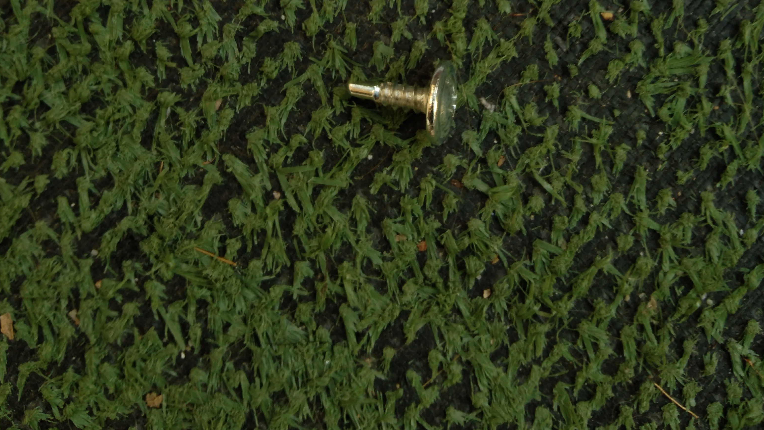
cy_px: -51
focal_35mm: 44
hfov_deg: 46.4
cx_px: 380
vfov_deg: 25.1
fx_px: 891
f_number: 2.2
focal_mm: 3.65
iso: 115
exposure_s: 1/50
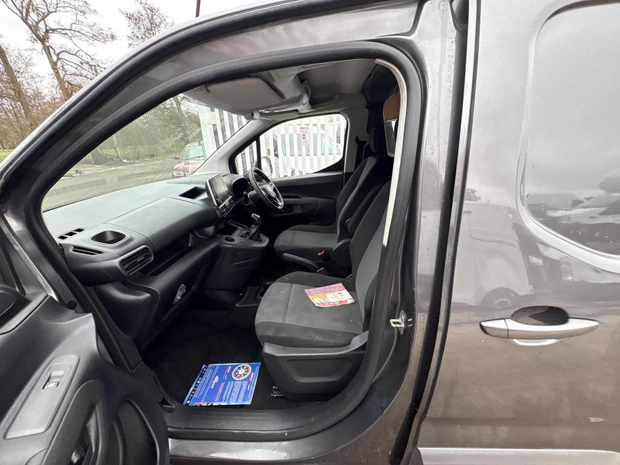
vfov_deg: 85.7
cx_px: 310
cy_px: 232
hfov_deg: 102.1
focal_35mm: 14
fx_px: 251
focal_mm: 2.22
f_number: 2.2
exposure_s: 1/68
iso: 250
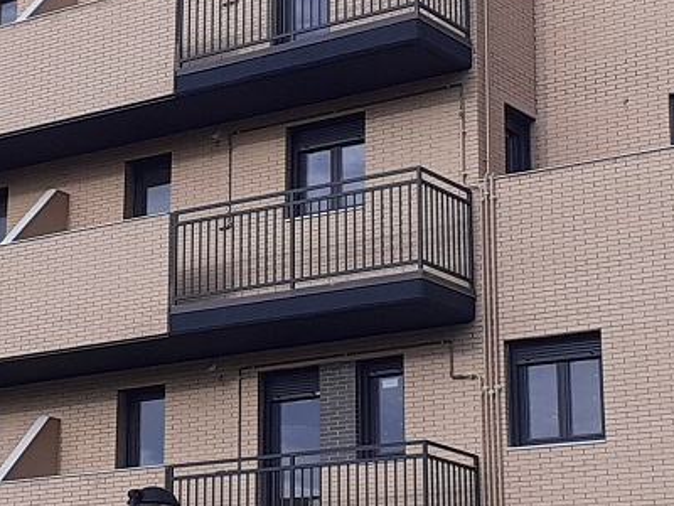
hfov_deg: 18.1
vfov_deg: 13.7
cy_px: 204
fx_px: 2103
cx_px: 158
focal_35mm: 108
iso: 40
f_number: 1.9
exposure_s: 1/1079
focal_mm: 3.6
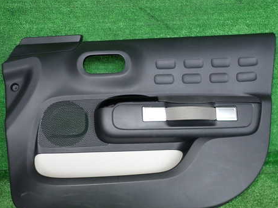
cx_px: 142
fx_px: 265
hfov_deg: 55.4
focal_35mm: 33
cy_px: 118
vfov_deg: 42.8
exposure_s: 1/80
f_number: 2.8
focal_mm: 4.5
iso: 100
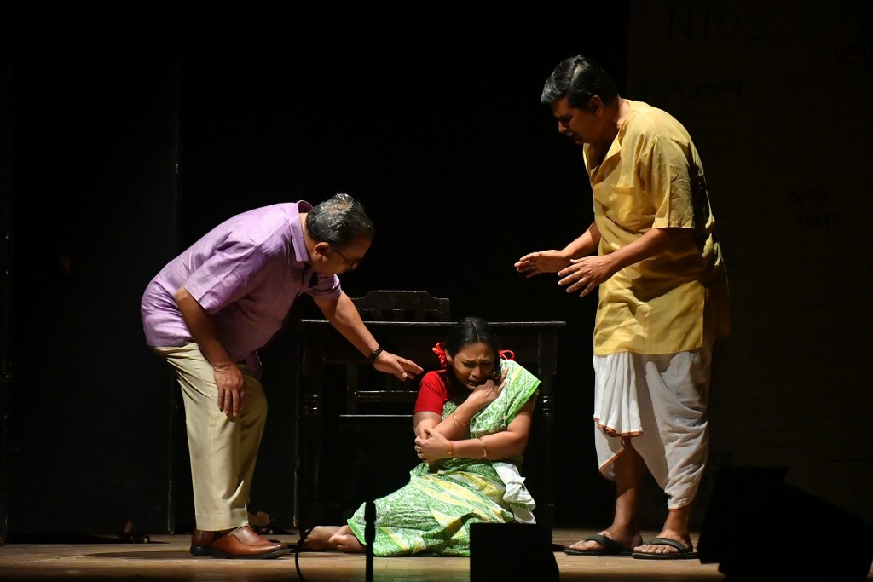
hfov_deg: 19.5
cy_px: 291
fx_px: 2546
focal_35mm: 105
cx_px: 436
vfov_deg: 13.0
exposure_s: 1/125
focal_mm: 70
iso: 6400
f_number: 5.6
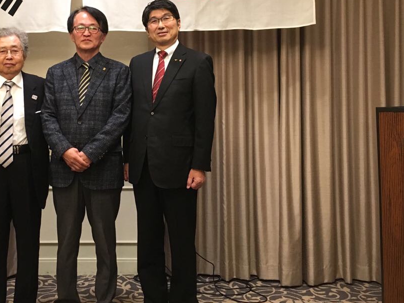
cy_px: 99
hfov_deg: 40.7
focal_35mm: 46
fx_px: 537
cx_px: 130
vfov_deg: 31.2
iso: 200
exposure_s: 1/30
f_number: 2.2
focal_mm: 4.15
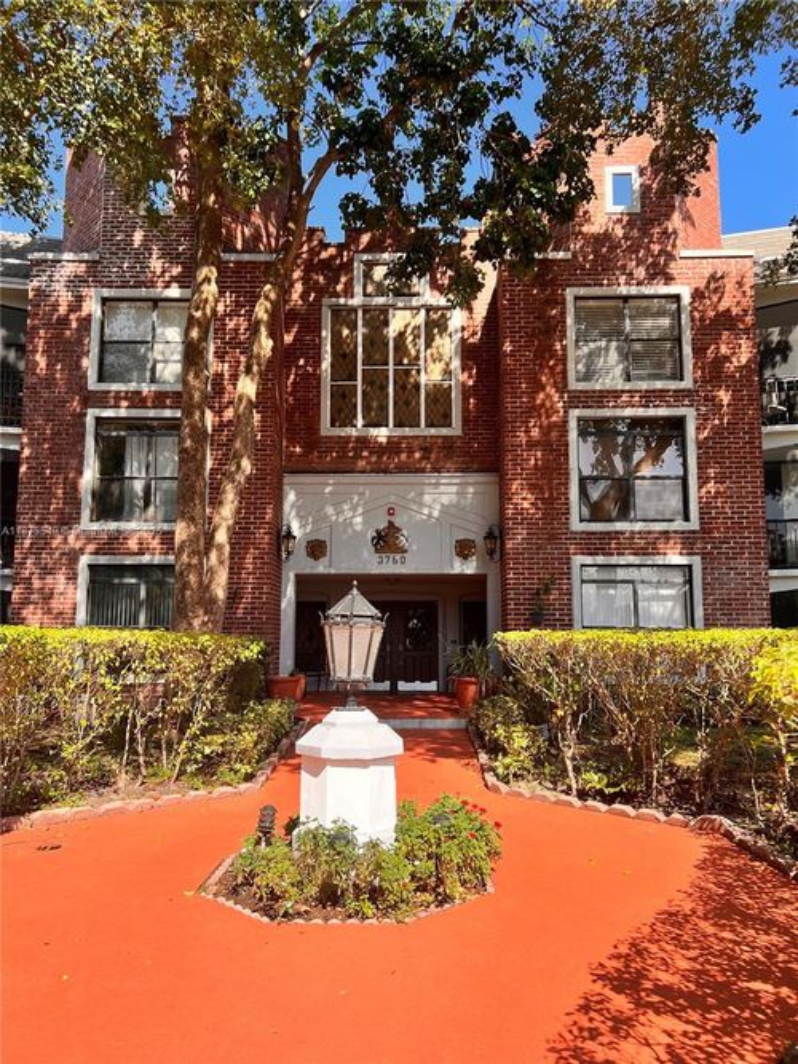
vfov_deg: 67.3
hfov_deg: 53.0
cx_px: 399
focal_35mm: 26
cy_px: 532
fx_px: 799
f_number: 1.5
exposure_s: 1/1511
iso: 50
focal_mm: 5.7
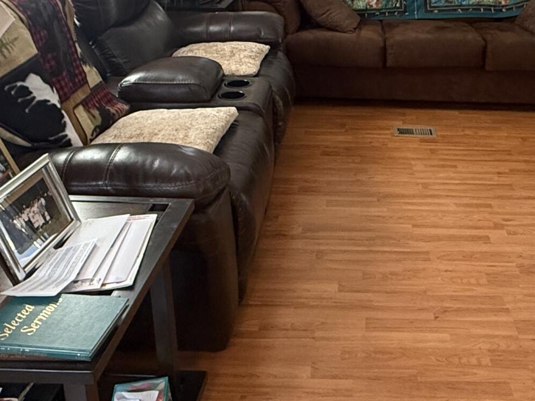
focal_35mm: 42
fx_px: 649
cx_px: 367
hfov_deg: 44.0
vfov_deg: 33.0
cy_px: 59
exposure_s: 1/60
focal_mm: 2.22
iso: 400
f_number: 2.2
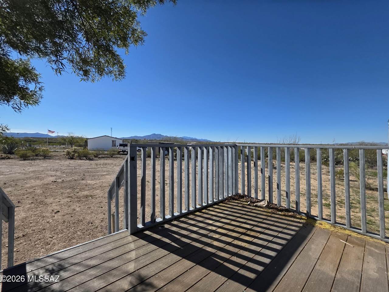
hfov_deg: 106.2
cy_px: 146
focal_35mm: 13
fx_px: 146
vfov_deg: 89.9
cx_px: 194
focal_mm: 2.2
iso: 40
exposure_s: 1/2945
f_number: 1.9
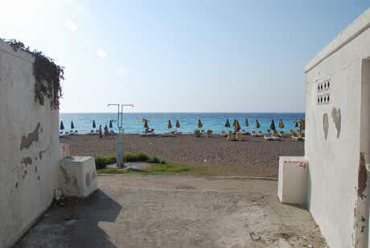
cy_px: 124
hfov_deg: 67.3
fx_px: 278
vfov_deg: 48.1
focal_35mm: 27
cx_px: 185
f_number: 9.5
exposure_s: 1/250
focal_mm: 18
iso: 110
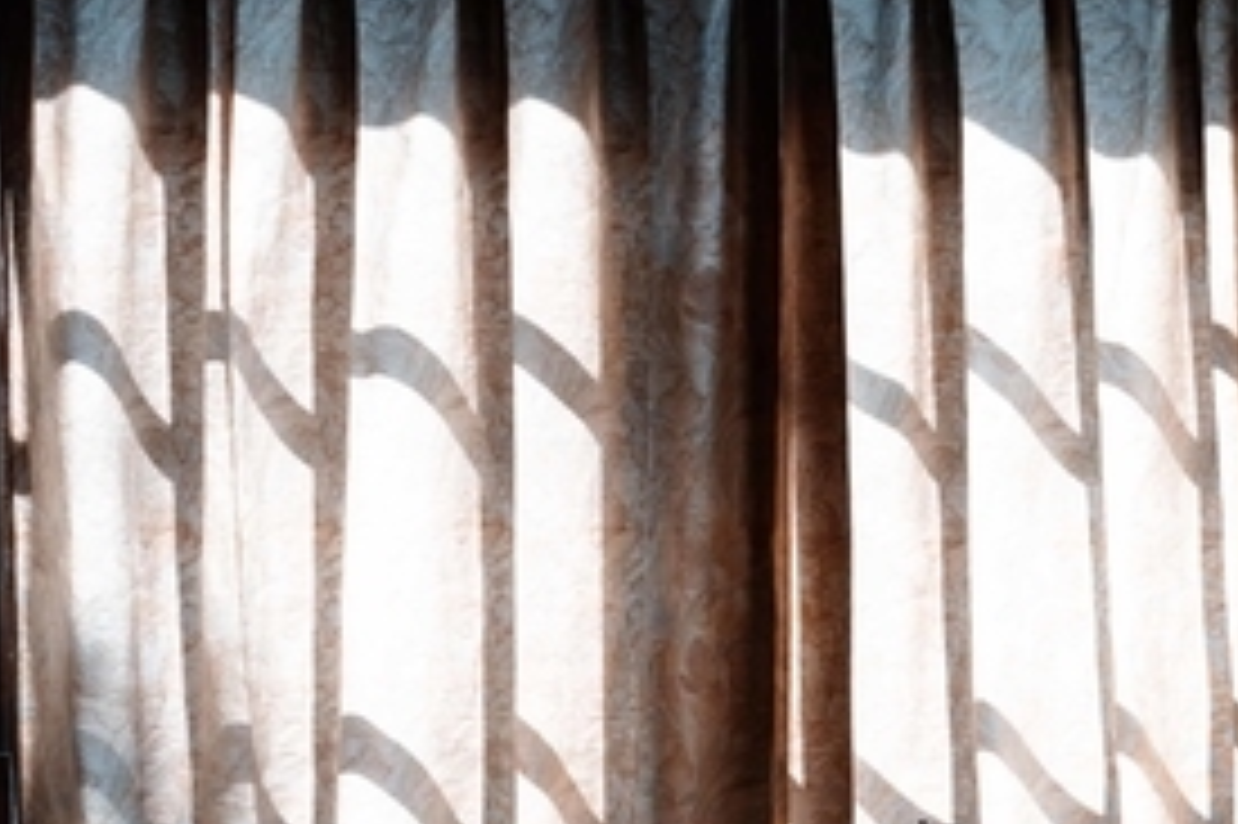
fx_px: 4502
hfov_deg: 15.4
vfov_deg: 10.3
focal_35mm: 131
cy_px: 1002
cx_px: 1179
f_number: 2.8
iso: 100
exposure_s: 1/250
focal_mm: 45
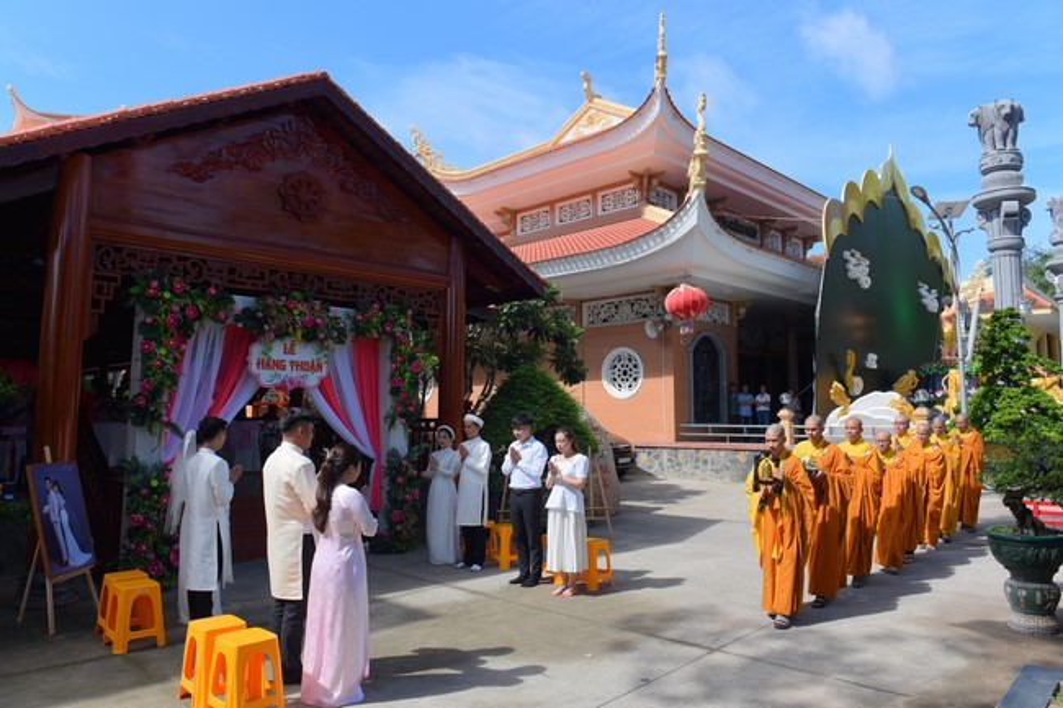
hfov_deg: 73.8
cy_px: 354
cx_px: 532
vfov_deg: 53.1
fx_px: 708
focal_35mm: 24
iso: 100
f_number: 7.1
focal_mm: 24
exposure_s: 1/250
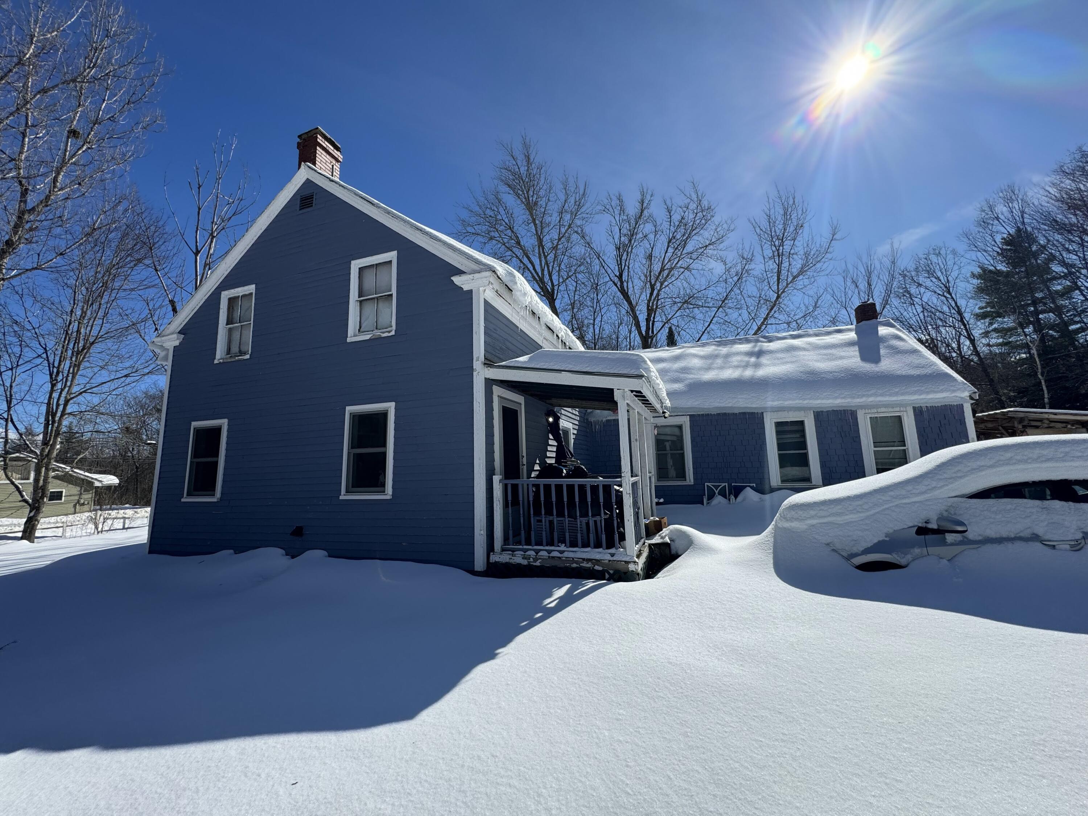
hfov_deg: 102.1
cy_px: 408
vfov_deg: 85.7
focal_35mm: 14
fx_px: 440
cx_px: 544
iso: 50
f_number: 2.2
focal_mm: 2.22
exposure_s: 1/2985
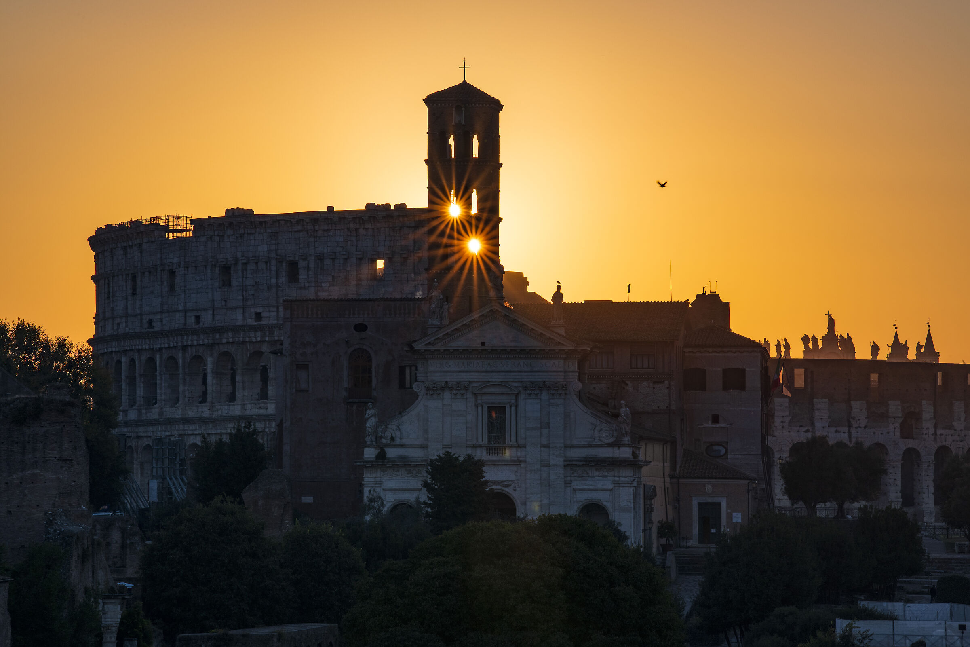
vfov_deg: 6.9
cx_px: 485
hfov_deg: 10.3
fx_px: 5388
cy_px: 324
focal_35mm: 200
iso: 100
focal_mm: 200
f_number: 22
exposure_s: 1/80
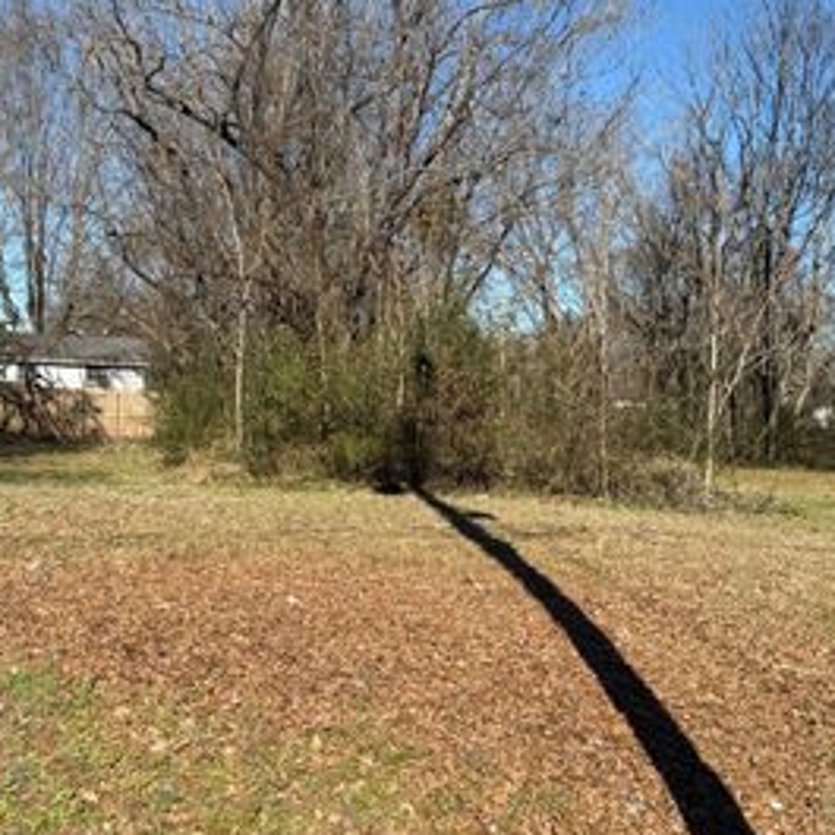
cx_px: 438
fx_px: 1092
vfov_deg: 41.9
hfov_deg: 41.8
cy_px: 433
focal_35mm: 40
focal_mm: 6.76
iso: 80
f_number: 1.78
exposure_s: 1/3759
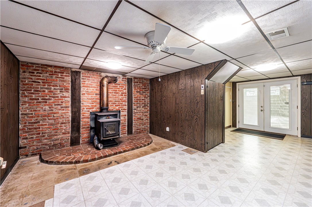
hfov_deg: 104.3
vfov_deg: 81.1
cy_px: 104
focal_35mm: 14
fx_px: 121
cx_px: 156
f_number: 8
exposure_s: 1/50
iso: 5000
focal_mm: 14
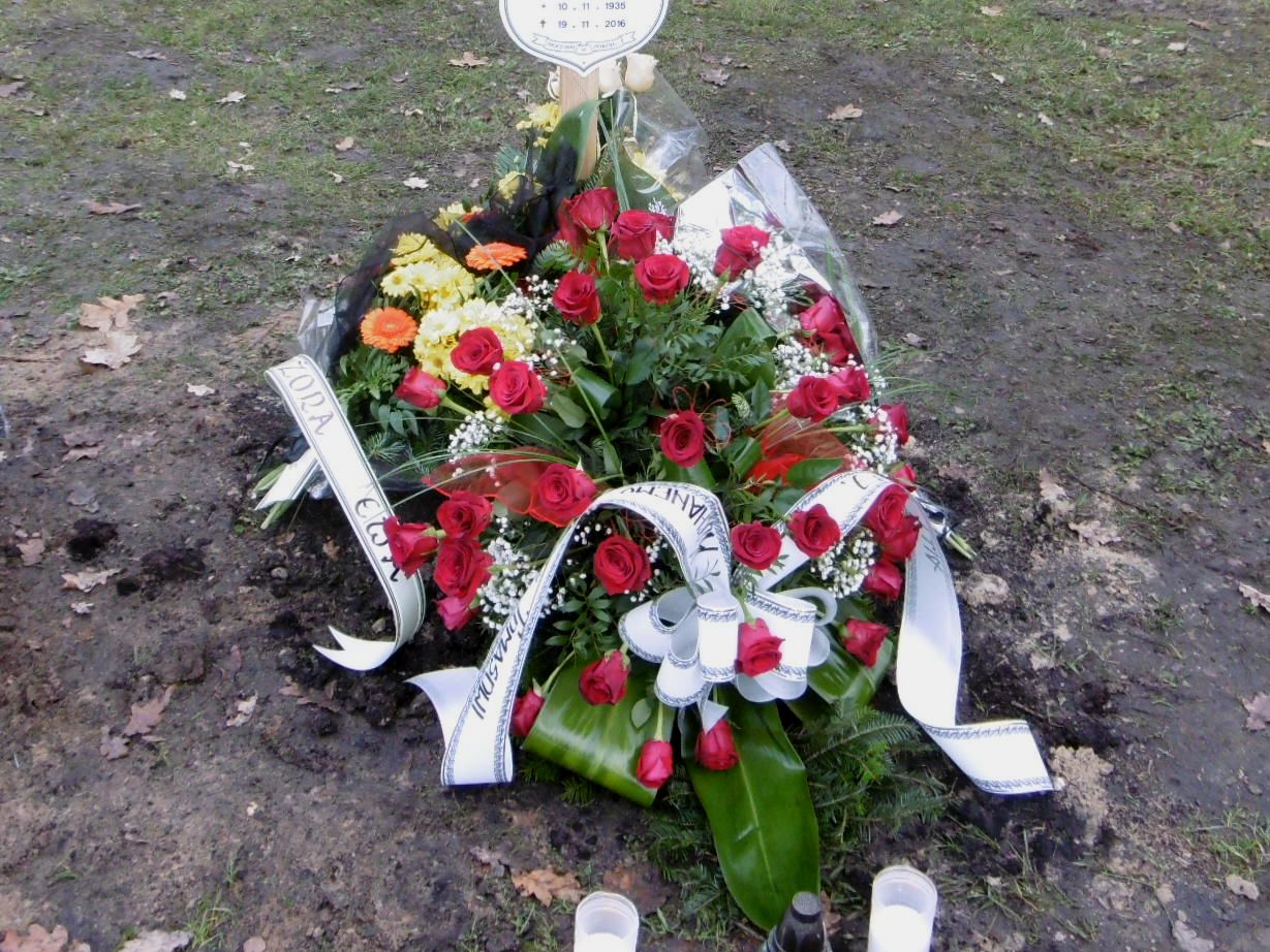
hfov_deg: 46.8
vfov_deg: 34.7
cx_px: 637
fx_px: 1468
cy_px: 173
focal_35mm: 40
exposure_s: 1/60
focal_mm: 4.3
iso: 200
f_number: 3.1
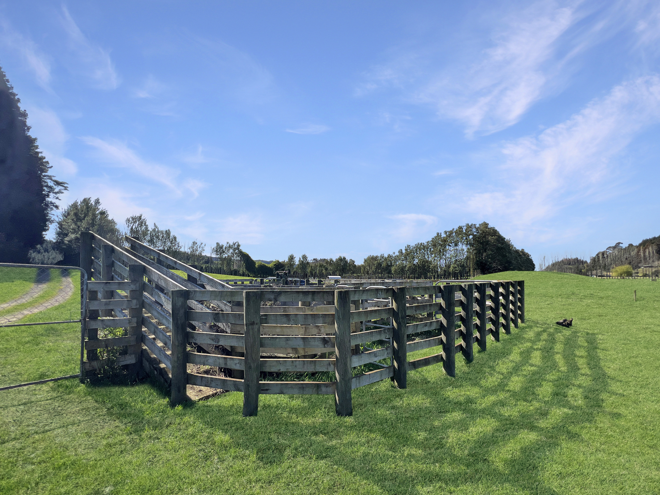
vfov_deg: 89.9
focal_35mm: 13
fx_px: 248
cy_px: 248
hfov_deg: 106.2
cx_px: 330
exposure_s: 1/2273
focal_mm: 1.57
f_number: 1.8
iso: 32
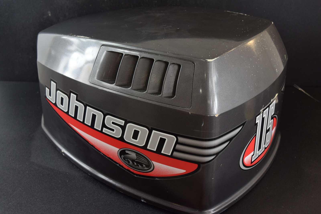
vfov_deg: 30.9
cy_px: 107
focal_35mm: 44
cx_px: 160
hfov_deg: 45.0
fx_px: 388
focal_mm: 29
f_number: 6.3
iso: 400
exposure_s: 1/160
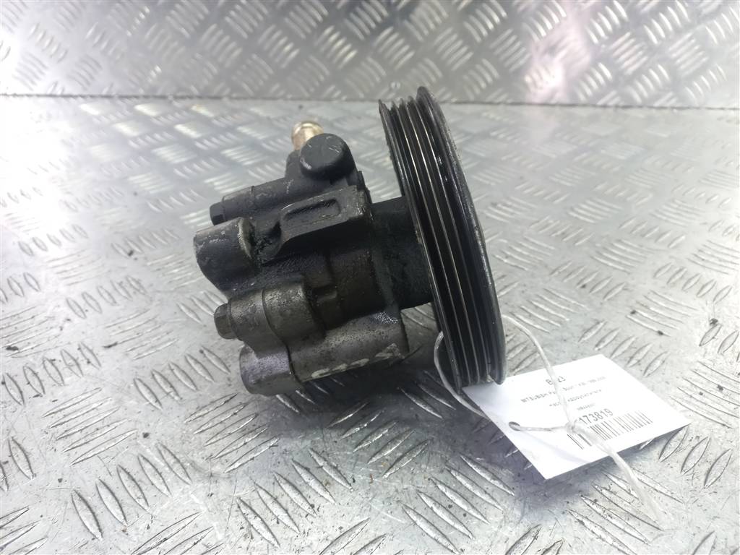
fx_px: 534
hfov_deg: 69.4
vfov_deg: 54.9
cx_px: 370
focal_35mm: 25
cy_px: 278
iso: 125
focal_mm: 4.6
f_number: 1.8
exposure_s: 1/50
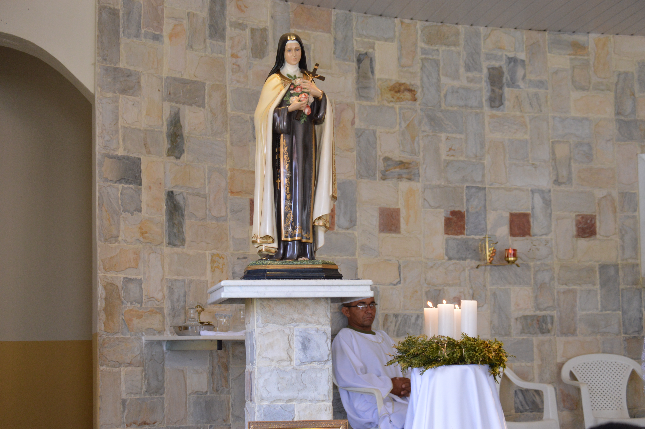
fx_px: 1477
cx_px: 322
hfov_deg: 24.6
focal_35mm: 82
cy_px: 214
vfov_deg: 16.5
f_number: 4
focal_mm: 55
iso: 800
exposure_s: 1/60
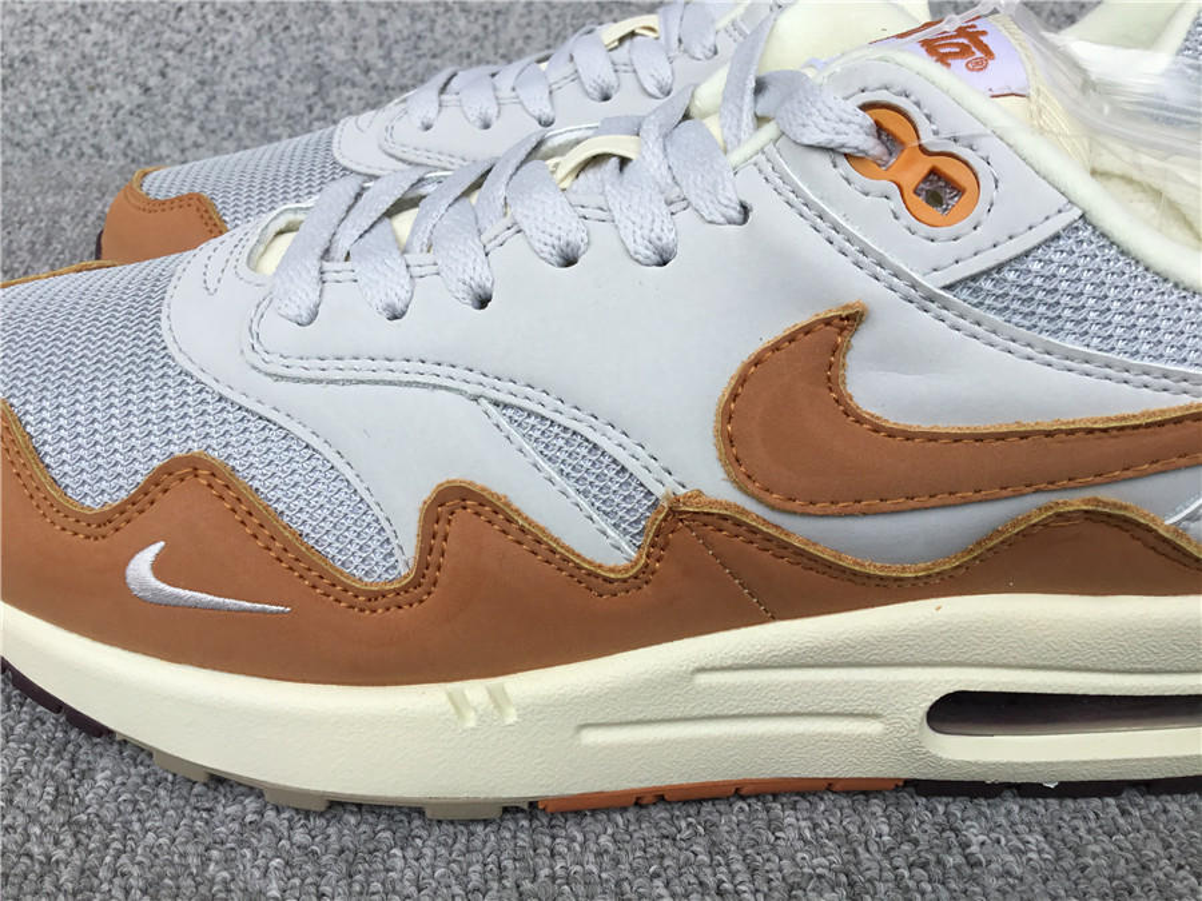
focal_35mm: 31
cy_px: 450
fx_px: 1076
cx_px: 601
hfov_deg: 58.4
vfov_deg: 45.4
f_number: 2.4
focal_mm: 3.3
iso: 25
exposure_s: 1/550
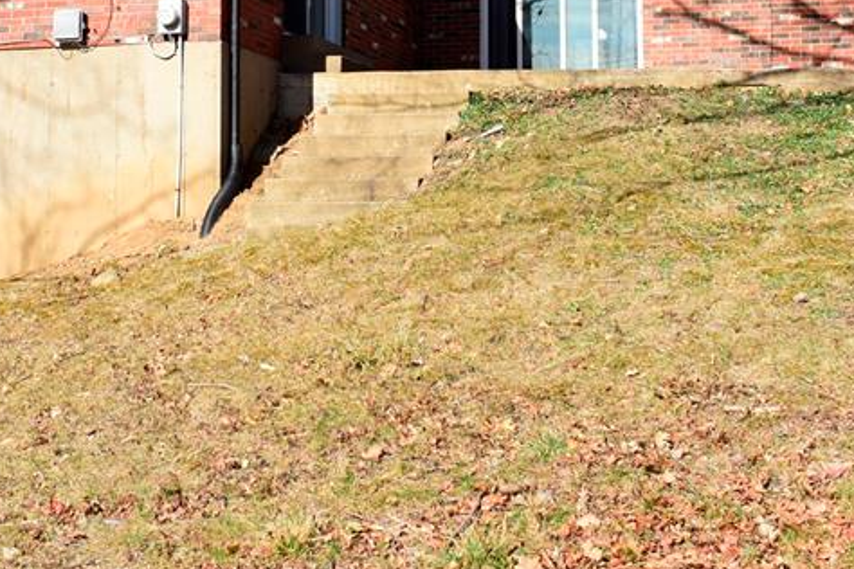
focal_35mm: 68
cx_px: 288
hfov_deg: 29.4
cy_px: 67
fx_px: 1615
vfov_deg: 19.7
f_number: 8
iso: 100
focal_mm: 21
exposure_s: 1/200
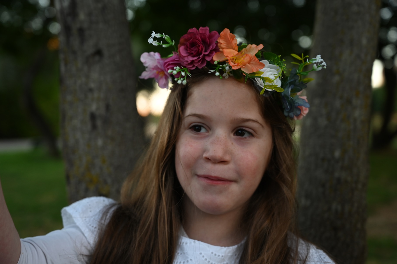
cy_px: 132
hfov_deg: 36.3
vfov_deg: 24.6
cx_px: 198
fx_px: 606
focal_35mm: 55
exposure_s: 1/200
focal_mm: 55
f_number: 4
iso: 400
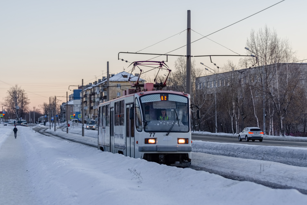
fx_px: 640
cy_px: 102
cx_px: 154
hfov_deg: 27.0
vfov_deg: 18.2
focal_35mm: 75
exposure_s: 1/500
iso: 200
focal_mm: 50
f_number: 2.2
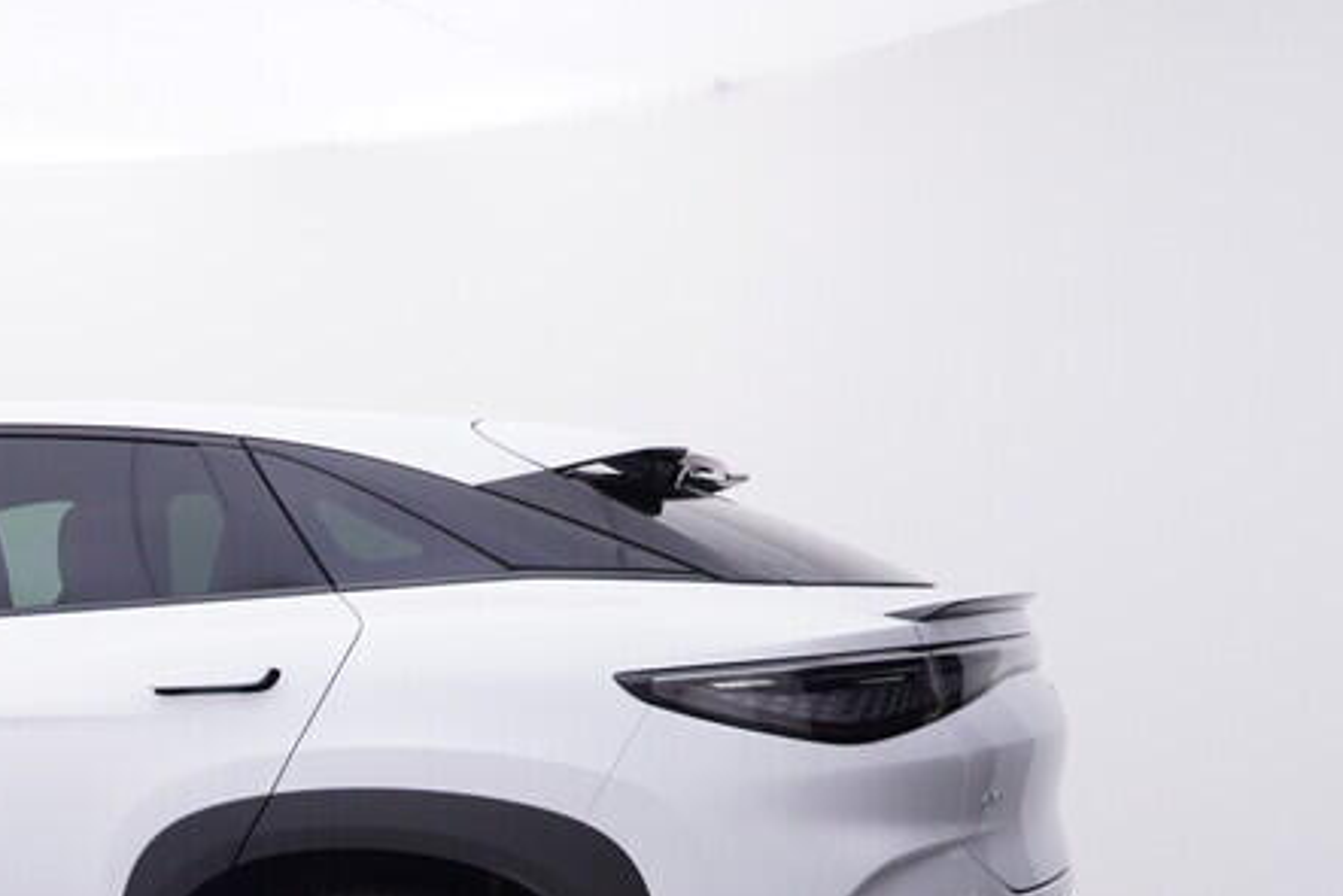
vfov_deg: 24.7
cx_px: -137
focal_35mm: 52
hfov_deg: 33.2
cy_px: 902
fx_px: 1946
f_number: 5
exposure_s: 1/80
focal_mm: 15
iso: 200
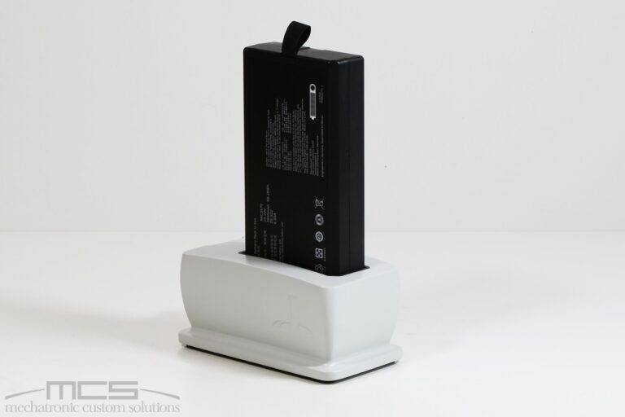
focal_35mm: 105
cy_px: 208
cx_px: 312
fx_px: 1823
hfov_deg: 19.5
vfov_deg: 13.0
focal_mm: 70
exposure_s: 1/1.6
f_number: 16
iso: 125
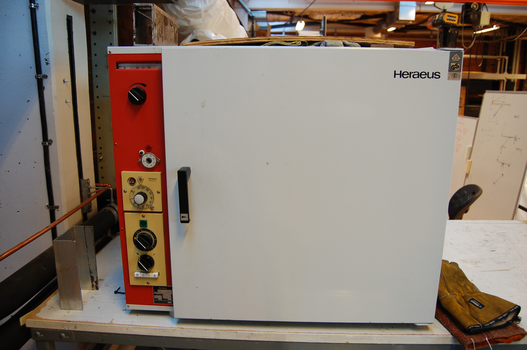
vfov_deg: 47.8
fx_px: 395
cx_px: 264
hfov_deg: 67.4
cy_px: 175
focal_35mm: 27
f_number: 4
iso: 400
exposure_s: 1/60
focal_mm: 18
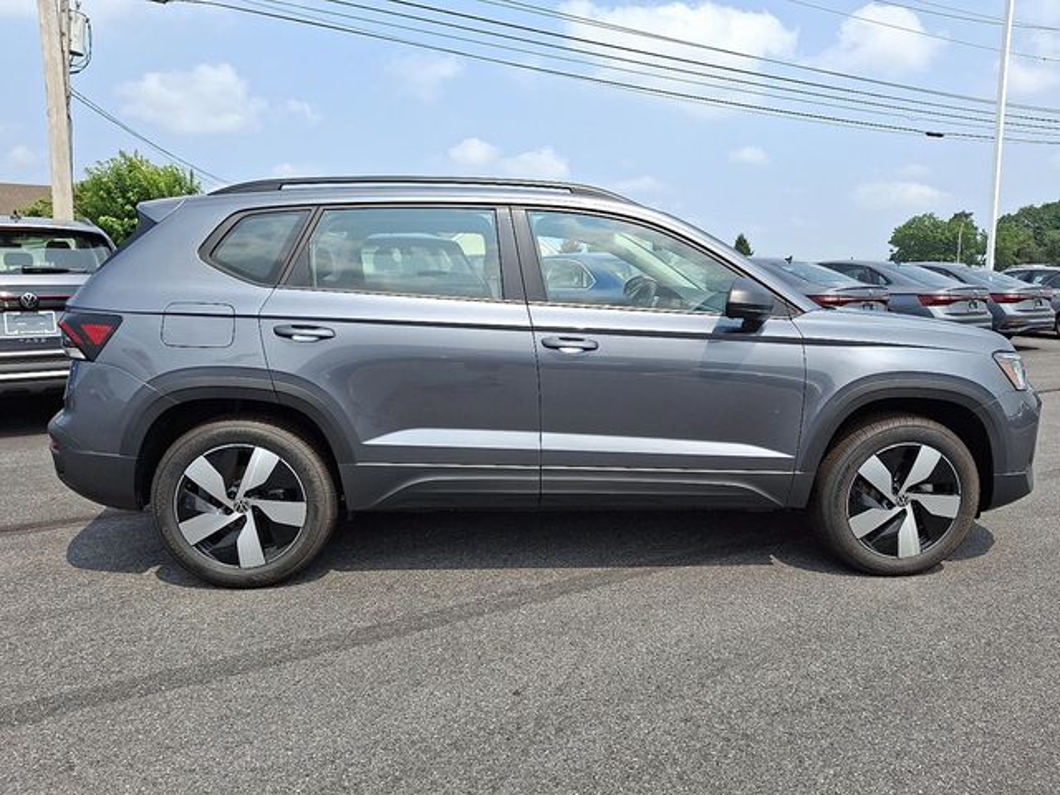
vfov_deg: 54.9
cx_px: 530
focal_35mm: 25
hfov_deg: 69.4
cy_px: 398
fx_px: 766
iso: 25
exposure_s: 1/909
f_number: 1.8
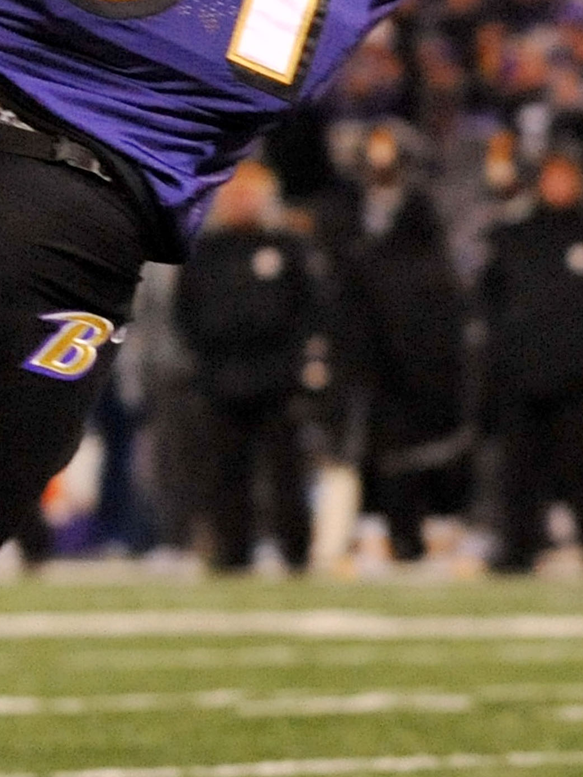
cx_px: -40
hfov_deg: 4.5
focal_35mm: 329
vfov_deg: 6.0
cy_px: 219
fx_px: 7388
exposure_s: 1/1250
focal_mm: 112
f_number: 4
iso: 3200
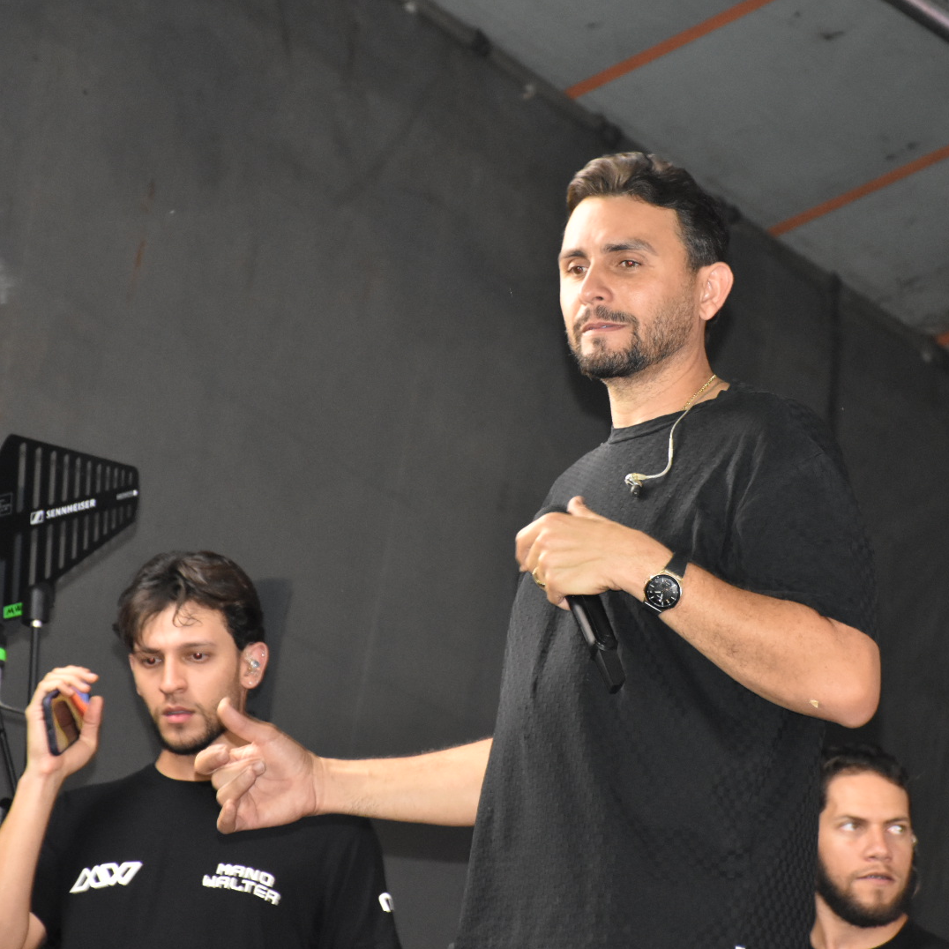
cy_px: 475
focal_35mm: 192
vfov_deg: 9.1
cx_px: 587
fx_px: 5955
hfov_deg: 9.1
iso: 3200
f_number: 5.6
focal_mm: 100
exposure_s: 1/100
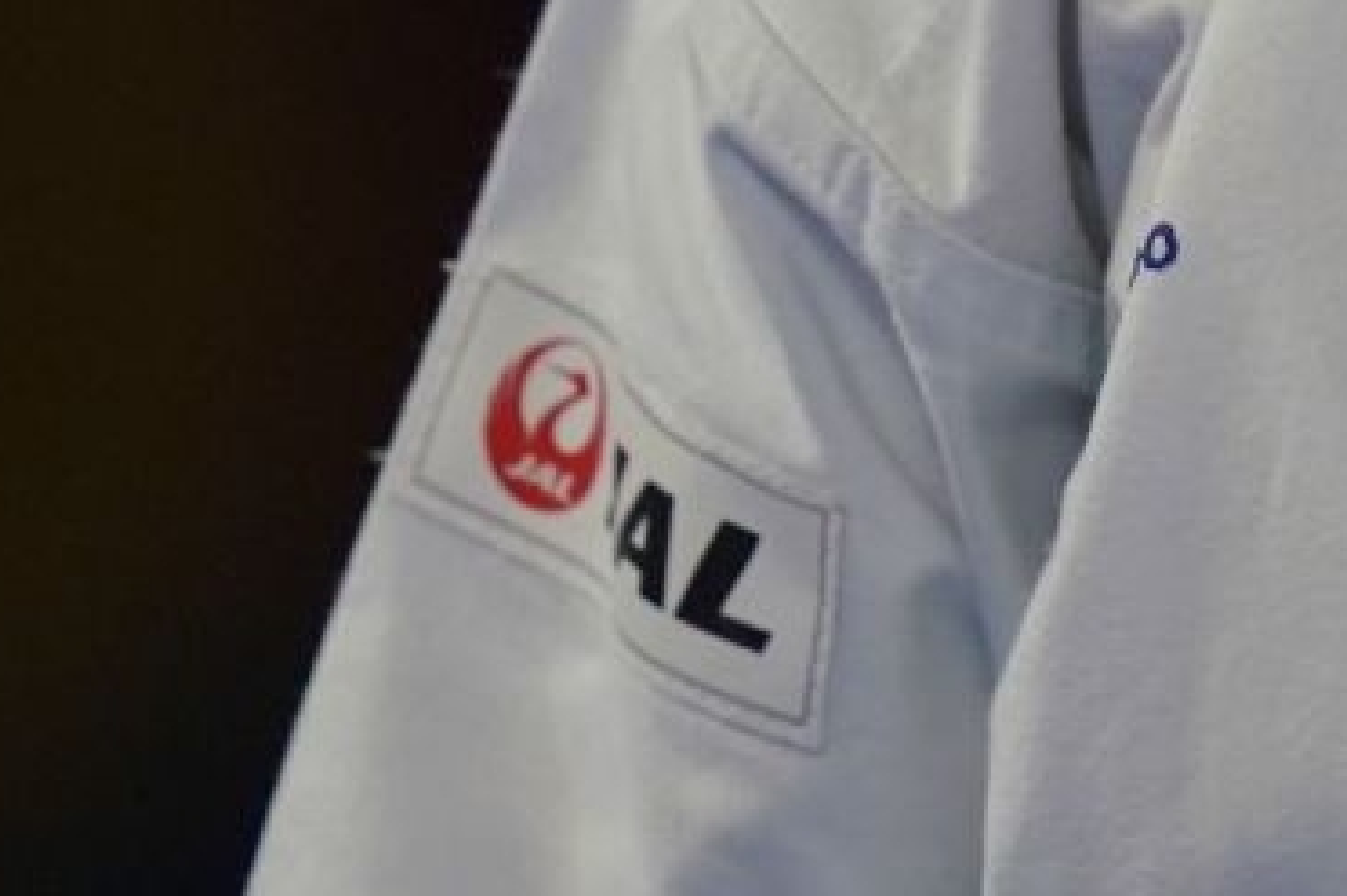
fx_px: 108904
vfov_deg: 0.5
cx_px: 1819
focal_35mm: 2912
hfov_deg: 0.7
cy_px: -1193
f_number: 2.8
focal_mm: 400
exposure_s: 1/500
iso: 500
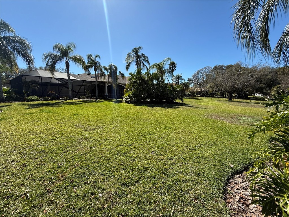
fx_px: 117
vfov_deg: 85.7
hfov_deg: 102.1
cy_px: 108
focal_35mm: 14
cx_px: 144
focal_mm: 2.22
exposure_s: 1/1431
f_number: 2.2
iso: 50
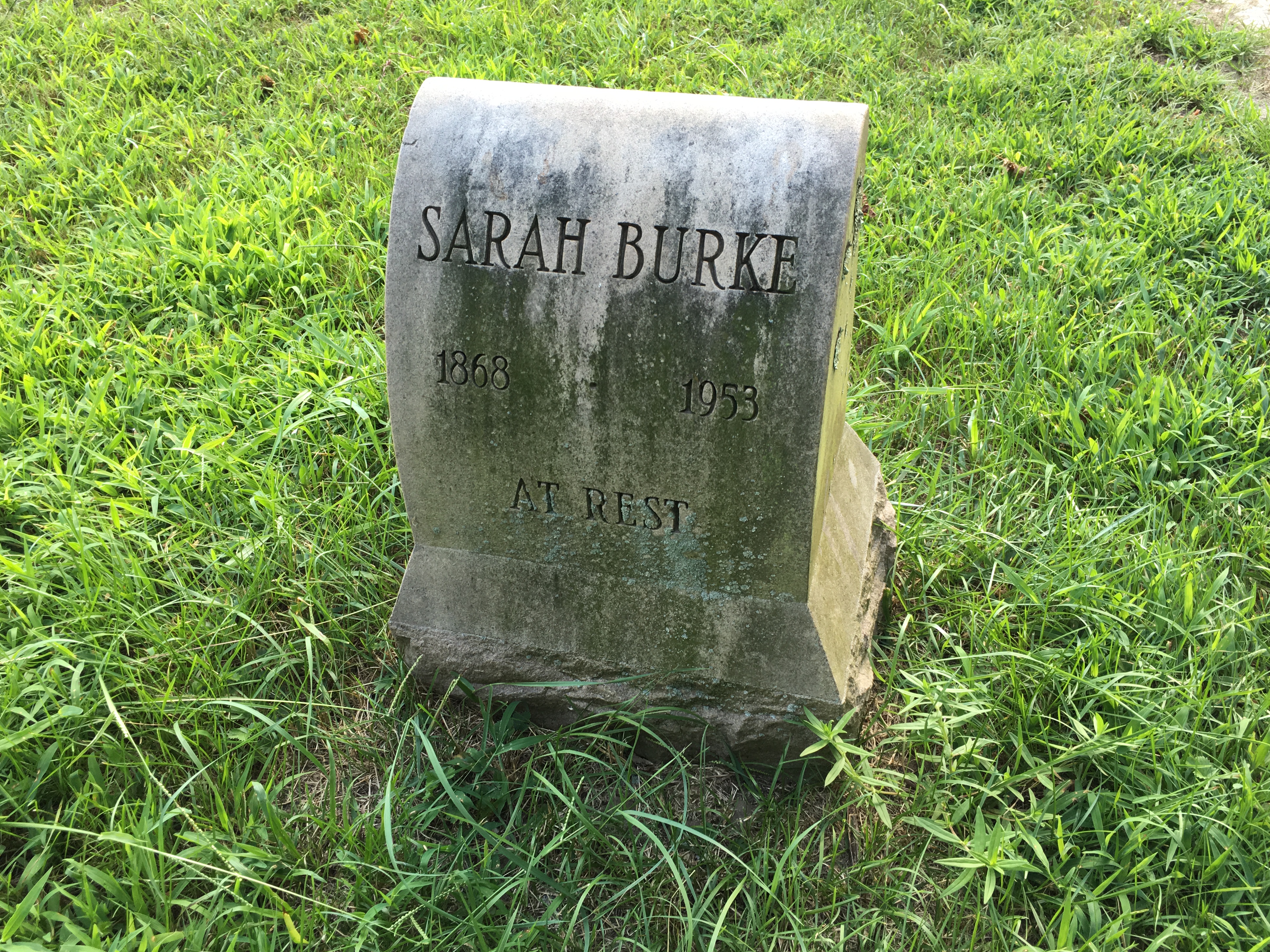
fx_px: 1101
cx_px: 639
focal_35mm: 30
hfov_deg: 60.0
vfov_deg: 46.8
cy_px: 475
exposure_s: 1/120
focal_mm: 4.15
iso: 40
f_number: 2.2
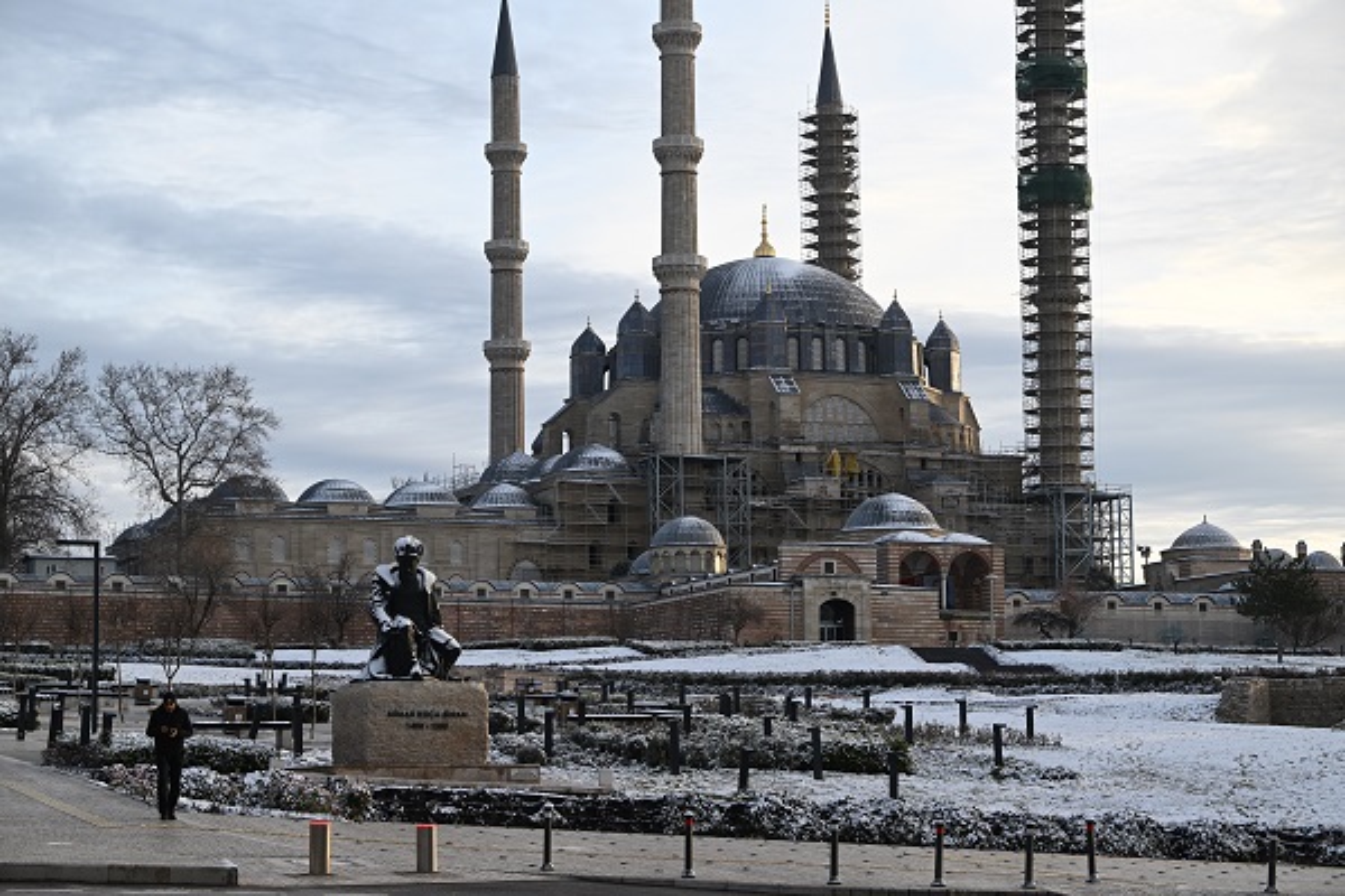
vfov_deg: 17.5
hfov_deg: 26.0
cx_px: 672
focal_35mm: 78
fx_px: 2914
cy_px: 448
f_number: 4.5
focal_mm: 78
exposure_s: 1/2000
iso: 640
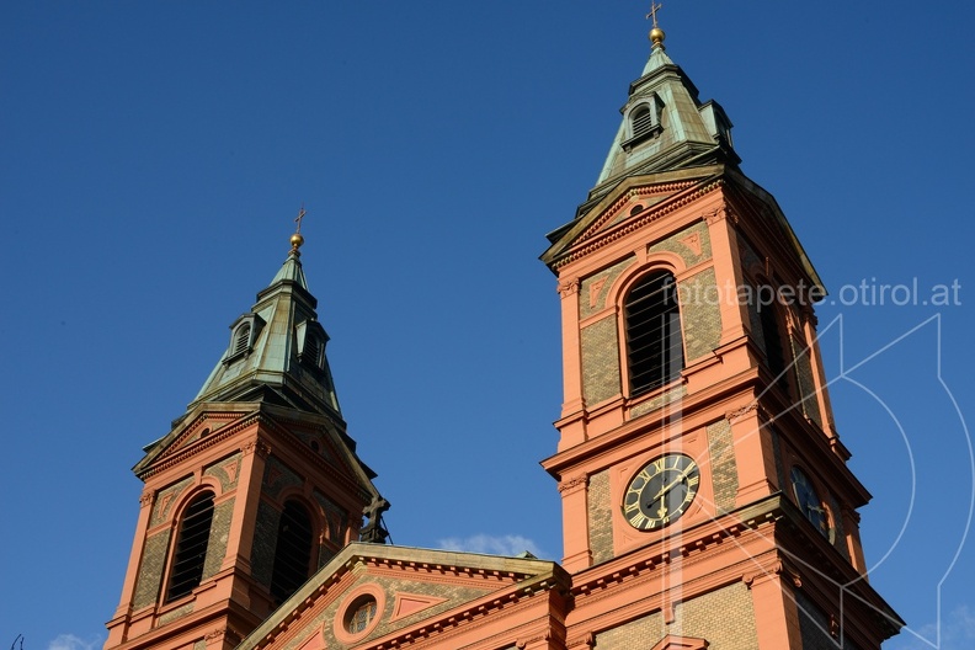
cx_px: 488
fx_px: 1354
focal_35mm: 50
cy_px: 325
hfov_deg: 39.6
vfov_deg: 27.0
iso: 250
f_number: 13
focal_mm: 50
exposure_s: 1/200
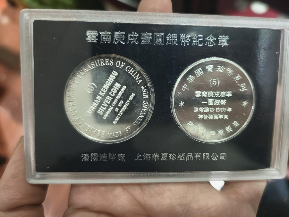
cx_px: 158
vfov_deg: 49.7
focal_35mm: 28
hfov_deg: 63.3
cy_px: 97
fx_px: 234
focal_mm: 5.6
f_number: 1.57
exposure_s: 1/504
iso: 8248
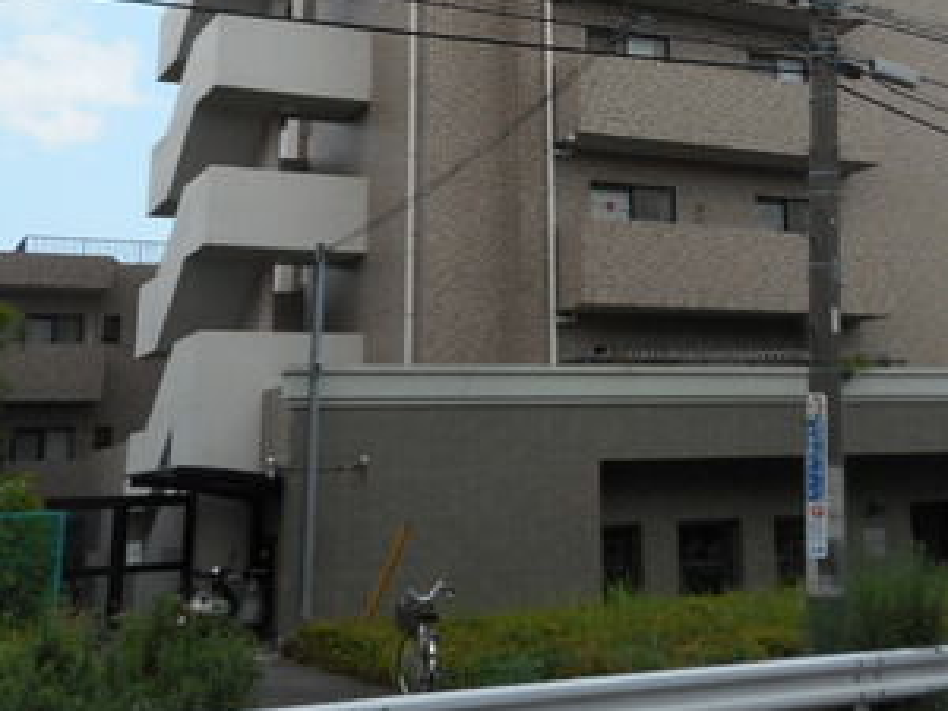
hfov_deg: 37.5
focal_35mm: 50
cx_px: 670
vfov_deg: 27.8
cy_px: 38
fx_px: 1369
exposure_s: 1/500
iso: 80
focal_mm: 4.5
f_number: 3.7
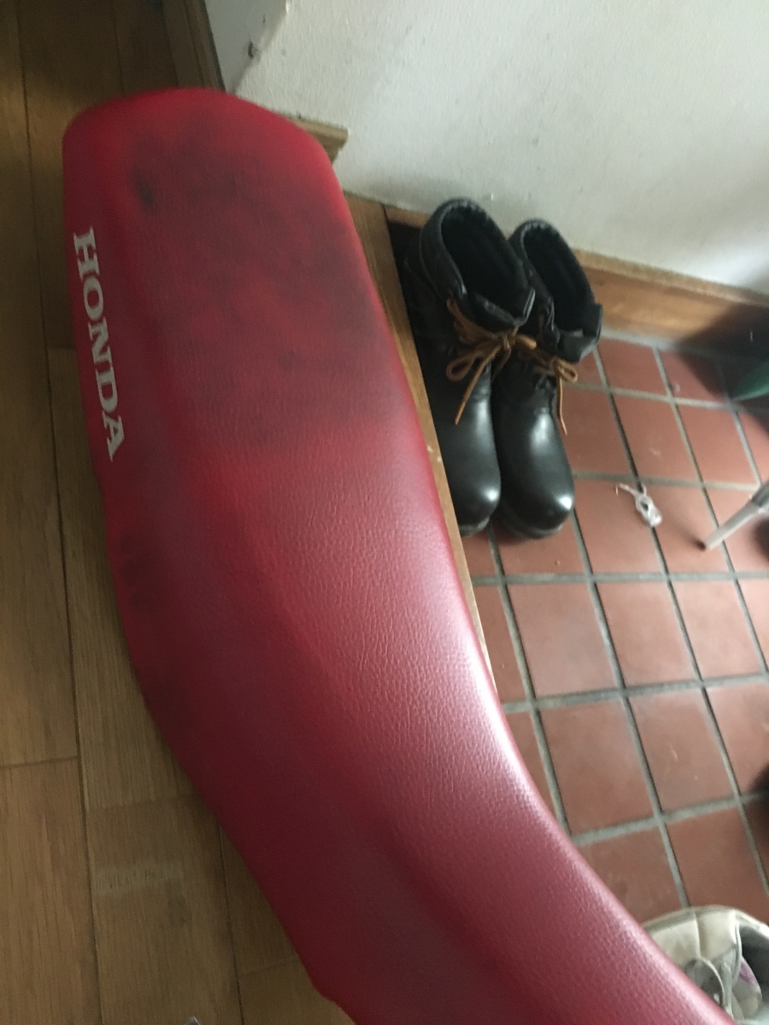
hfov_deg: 48.2
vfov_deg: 61.7
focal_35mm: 29
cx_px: 384
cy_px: 512
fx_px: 859
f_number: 2.2
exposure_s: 1/15
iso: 400
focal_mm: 4.15
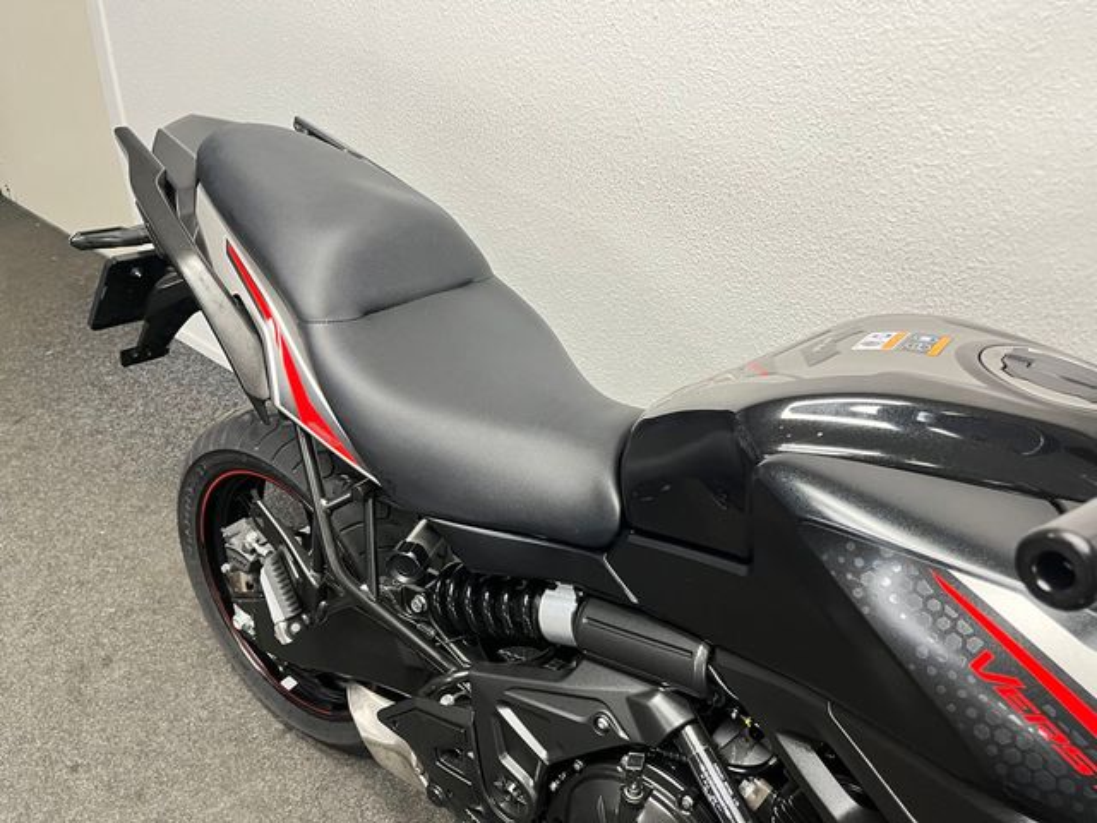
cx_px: 548
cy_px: 412
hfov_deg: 67.3
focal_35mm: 26
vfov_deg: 53.1
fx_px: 824
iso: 250
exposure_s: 1/50
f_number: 1.6
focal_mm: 5.1
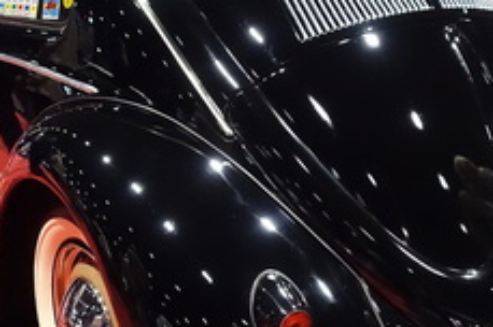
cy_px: 155
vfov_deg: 21.5
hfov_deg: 31.8
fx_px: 862
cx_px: 297
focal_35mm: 63
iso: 5000
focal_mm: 8.8
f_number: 1.8
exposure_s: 1/250
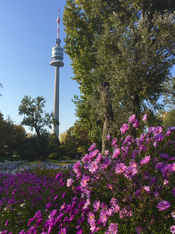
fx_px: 236
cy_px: 120
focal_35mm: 35
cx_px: 77
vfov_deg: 52.6
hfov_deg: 40.6
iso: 25
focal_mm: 4.15
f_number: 2.2
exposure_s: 1/1570
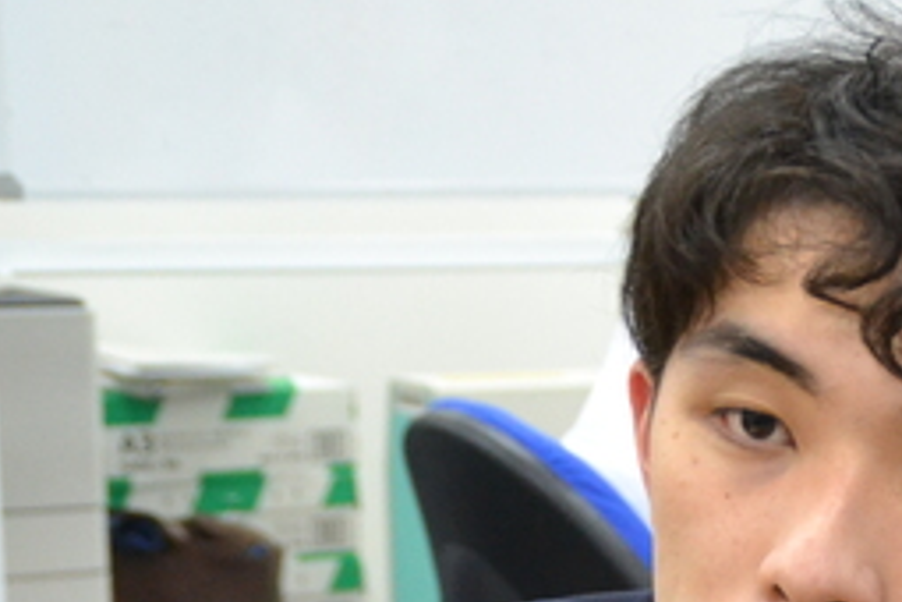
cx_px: 1521
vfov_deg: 7.5
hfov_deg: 10.8
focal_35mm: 181
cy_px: 853
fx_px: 4535
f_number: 4.2
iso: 1600
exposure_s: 1/60
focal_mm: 32
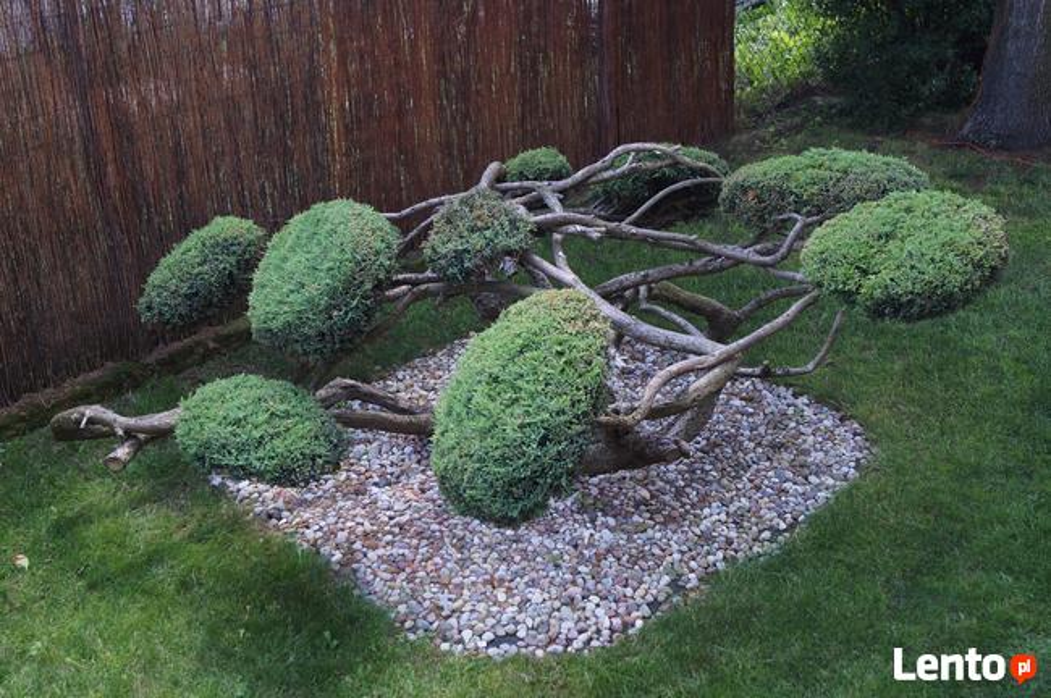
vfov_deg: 39.9
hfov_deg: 57.3
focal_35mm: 33
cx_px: 526
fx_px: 962
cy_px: 349
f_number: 4
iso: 100
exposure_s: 1/80
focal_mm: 22
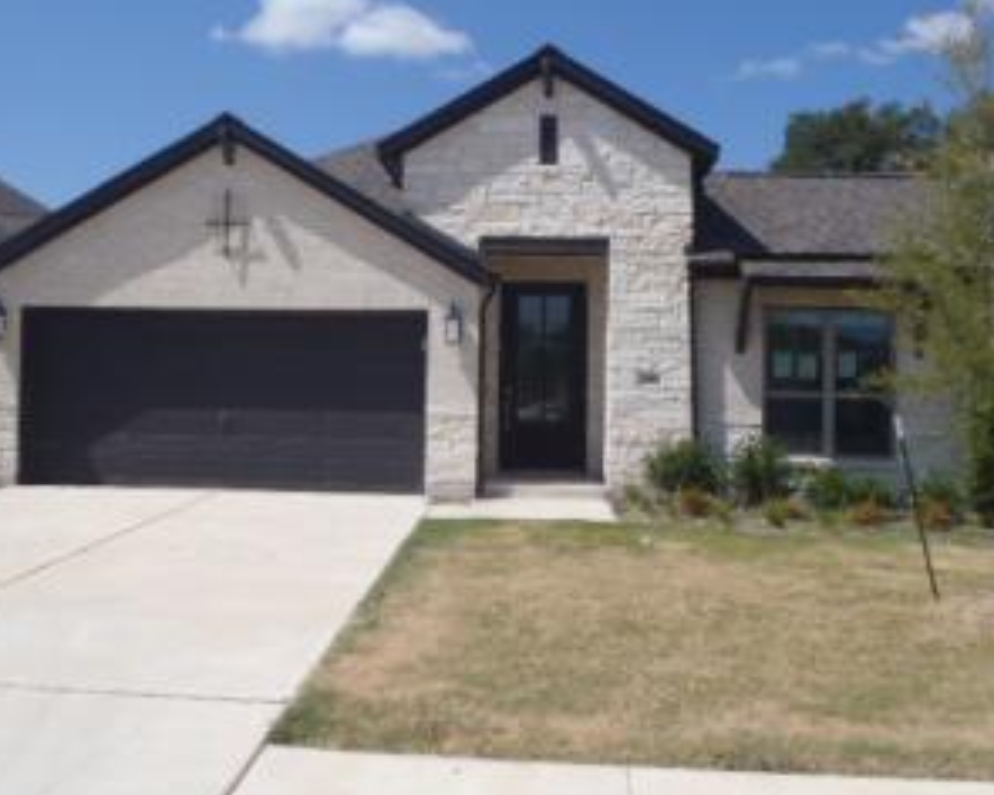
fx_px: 1088
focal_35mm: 37
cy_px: 317
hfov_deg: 49.1
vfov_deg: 40.0
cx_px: 492
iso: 80
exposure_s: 1/1000
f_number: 3.9
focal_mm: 5
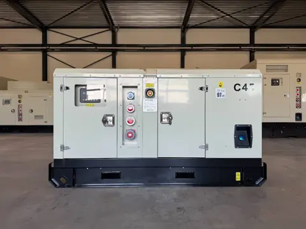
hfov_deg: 71.6
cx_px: 153
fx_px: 212
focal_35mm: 24
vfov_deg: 56.8
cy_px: 114
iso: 50
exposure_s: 1/121
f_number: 1.78
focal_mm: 6.76
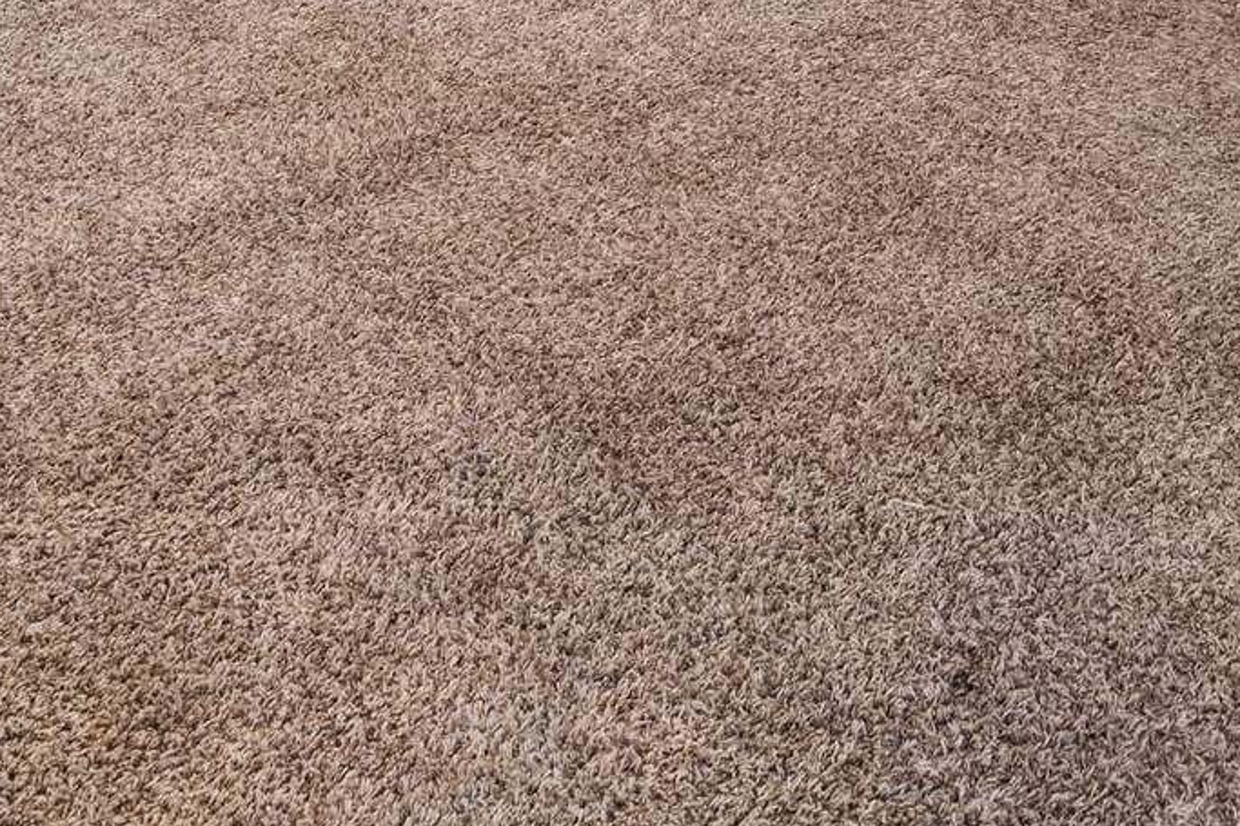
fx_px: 2479
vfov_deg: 14.7
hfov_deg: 26.9
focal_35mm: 72
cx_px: 1175
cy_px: -939
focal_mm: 16
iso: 500
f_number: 8
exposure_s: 1/3
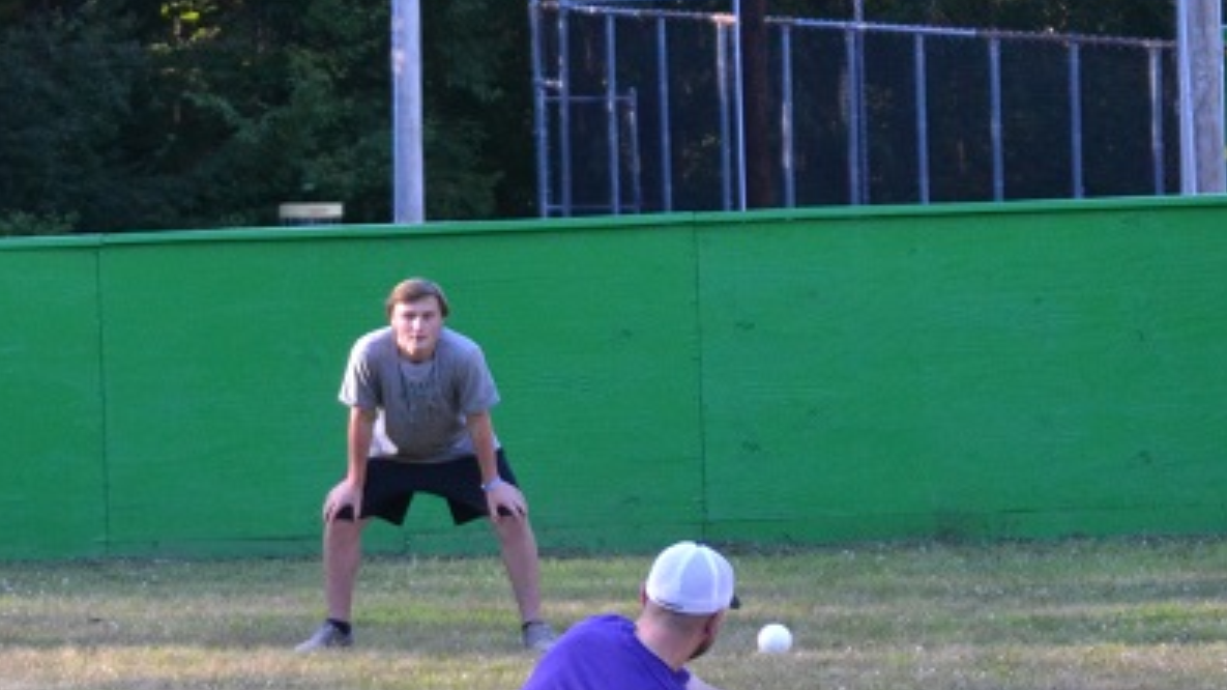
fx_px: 11686
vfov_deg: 3.4
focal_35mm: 359
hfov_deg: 6.0
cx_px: 345
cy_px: 692
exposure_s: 1/500
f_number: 4.5
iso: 900
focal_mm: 95
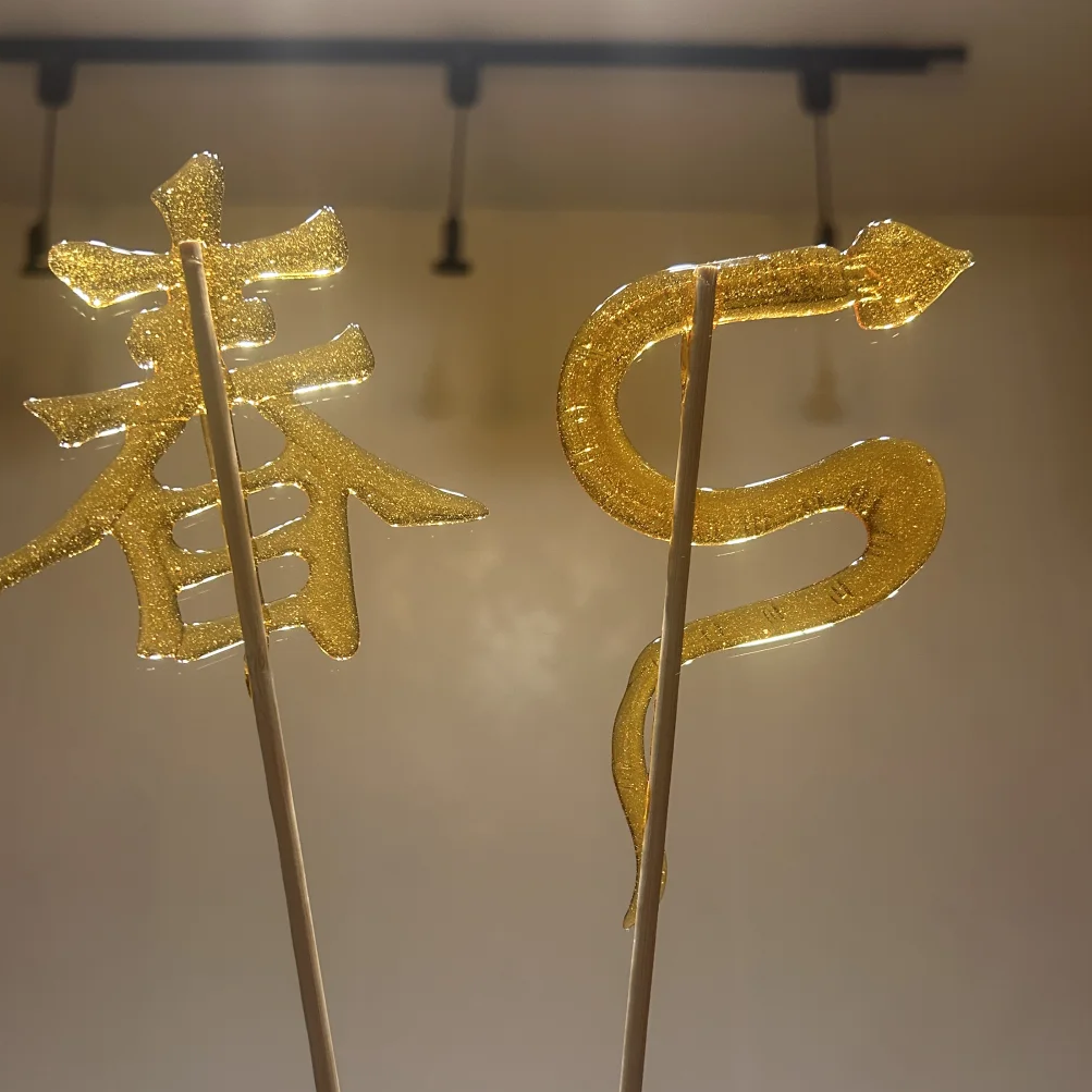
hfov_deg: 49.7
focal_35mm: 33
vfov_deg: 49.7
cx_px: 517
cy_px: 557
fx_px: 1178
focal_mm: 5.7
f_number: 1.5
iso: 160
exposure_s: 1/50
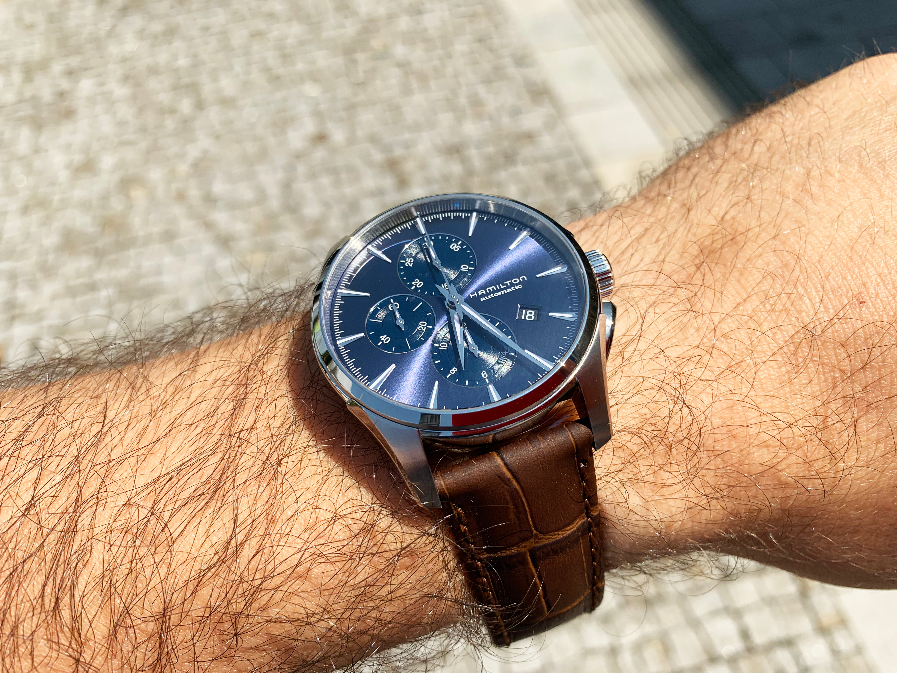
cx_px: 448
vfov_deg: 53.1
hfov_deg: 67.3
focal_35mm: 26
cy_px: 336
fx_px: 674
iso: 25
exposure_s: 1/2681
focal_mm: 4.25
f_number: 1.8
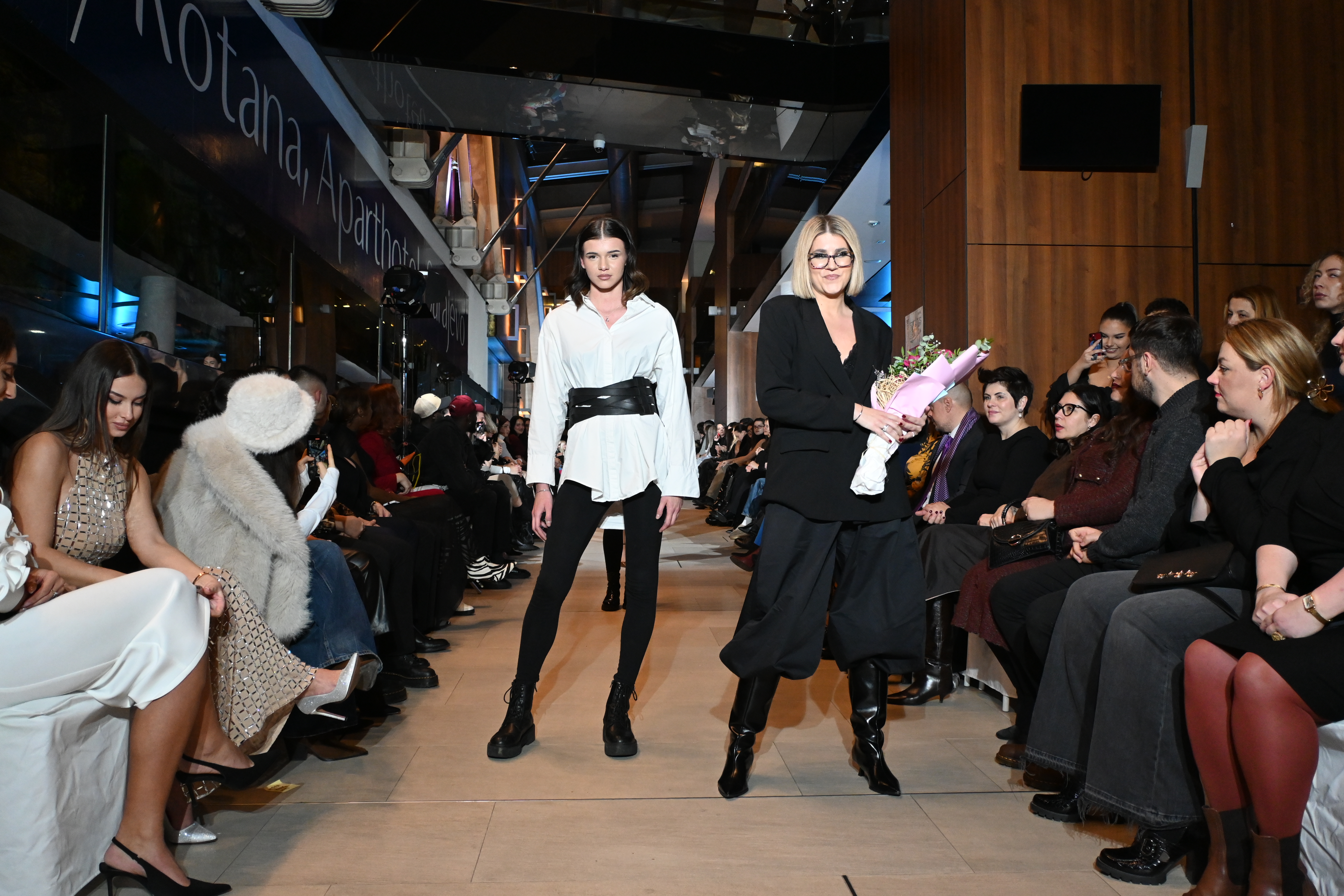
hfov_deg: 60.7
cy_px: 448
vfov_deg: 42.6
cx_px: 672
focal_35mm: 31
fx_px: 1148
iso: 2000
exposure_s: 1/125
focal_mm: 20.5
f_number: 4.8
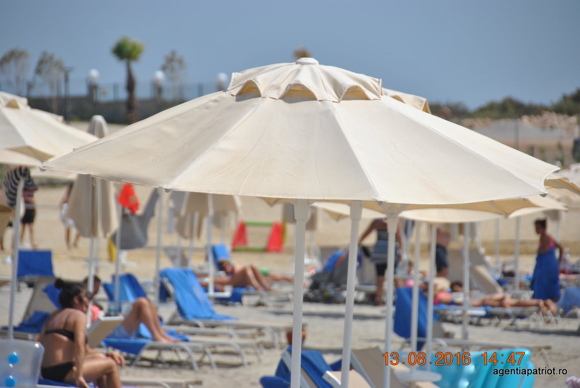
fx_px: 4114
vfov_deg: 5.4
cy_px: 194
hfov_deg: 8.1
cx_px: 290
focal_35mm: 255
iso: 200
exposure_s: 1/1600
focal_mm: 170
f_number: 5.6
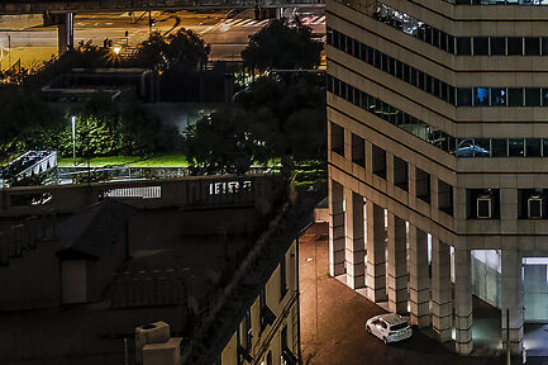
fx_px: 2616
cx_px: 1500
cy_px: -494
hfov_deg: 9.8
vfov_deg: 7.5
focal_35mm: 172
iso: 200
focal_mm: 20.9
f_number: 10
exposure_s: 1/2
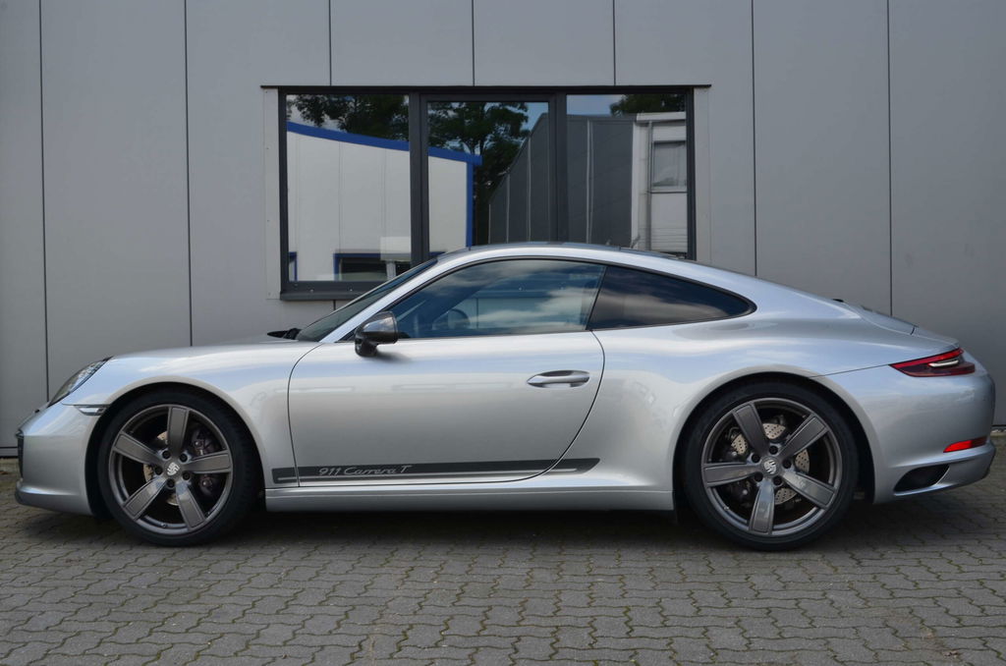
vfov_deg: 34.1
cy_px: 333
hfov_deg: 49.6
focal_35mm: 39
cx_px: 503
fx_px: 1087
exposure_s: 1/60
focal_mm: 26
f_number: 10
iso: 200
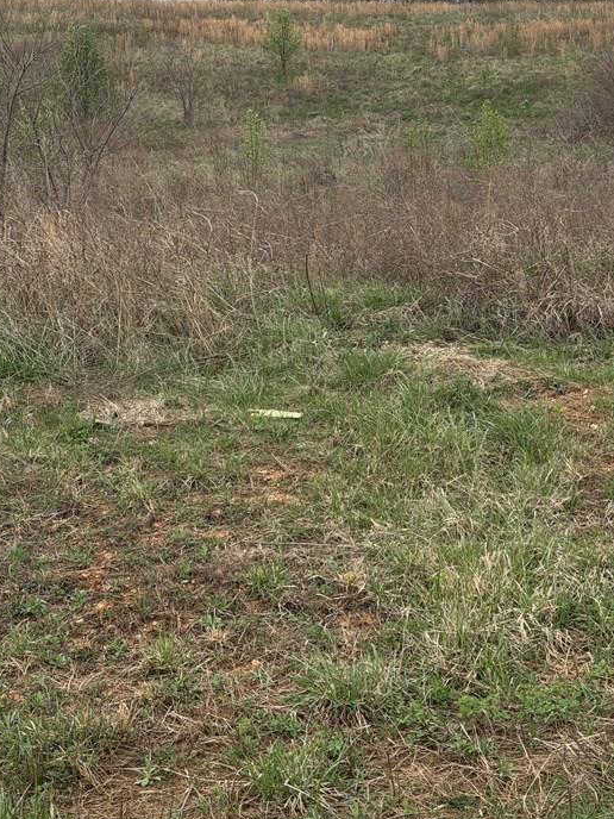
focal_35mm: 67
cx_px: 356
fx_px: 1585
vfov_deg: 28.8
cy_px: 280
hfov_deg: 21.9
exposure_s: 1/1754
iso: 64
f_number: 1.78
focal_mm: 6.76
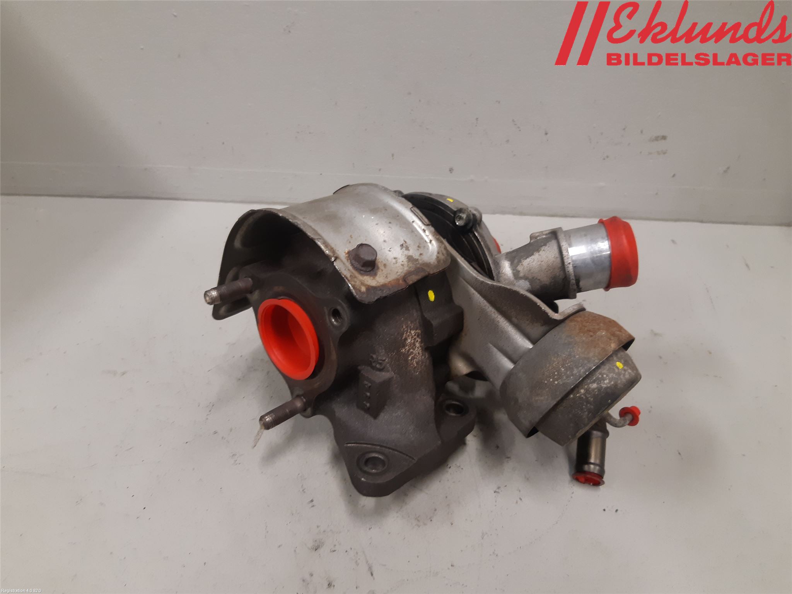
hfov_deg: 67.3
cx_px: 396
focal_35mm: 26
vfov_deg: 53.1
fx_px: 595
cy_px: 297
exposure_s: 1/50
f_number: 1.7
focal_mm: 3.93
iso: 160
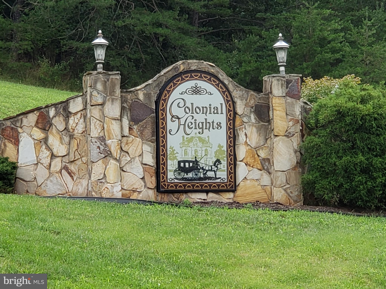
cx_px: 193
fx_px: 580
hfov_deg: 36.8
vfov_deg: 28.0
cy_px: 144
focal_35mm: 52
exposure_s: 1/272
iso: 32
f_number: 2.4
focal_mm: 6
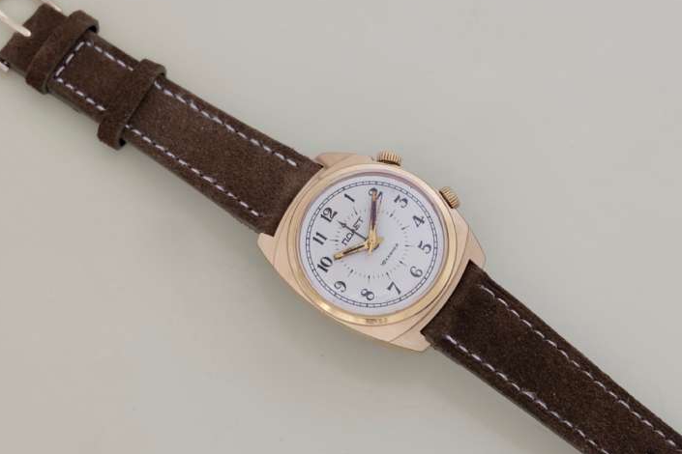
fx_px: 2065
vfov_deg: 12.6
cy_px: 254
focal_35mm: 109
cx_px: 341
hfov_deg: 18.8
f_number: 5.6
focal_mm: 50
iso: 320
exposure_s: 1/30
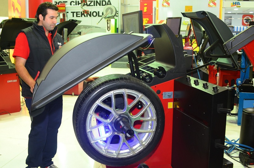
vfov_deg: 31.7
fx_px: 296
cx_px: 127
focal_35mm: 42
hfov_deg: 46.5
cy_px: 84
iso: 800
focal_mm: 28
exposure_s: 1/60
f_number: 3.5
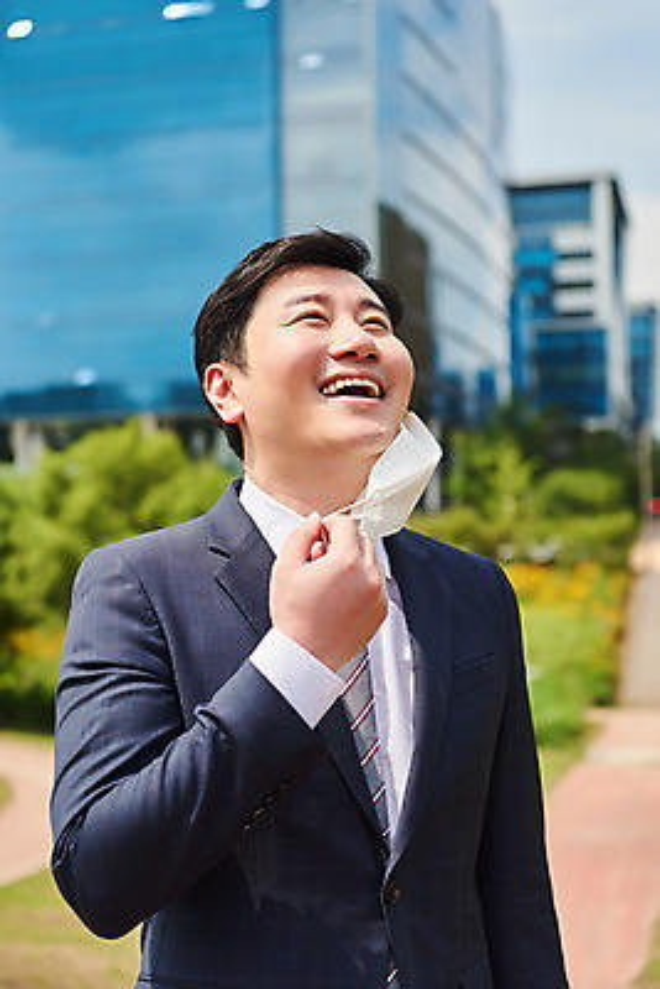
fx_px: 1429
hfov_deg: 26.0
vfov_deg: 38.2
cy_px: 494
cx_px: 330
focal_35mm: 52
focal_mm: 52
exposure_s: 1/2000
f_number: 3.5
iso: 200
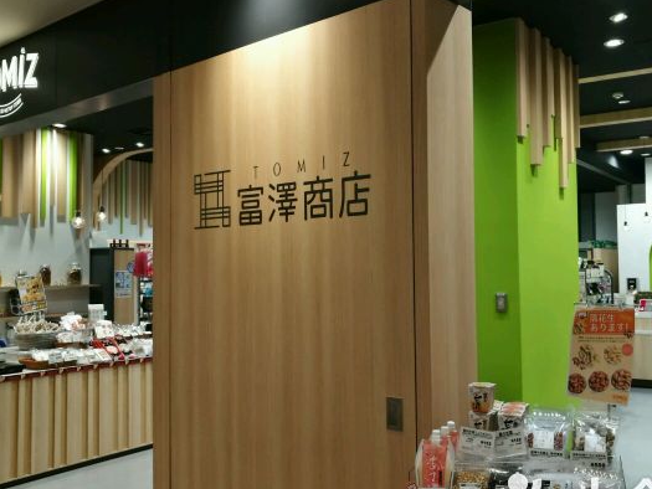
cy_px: 241
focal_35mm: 36
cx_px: 373
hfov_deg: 51.2
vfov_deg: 39.7
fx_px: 678
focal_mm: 4.5
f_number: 2.2
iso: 160
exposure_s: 1/60.2
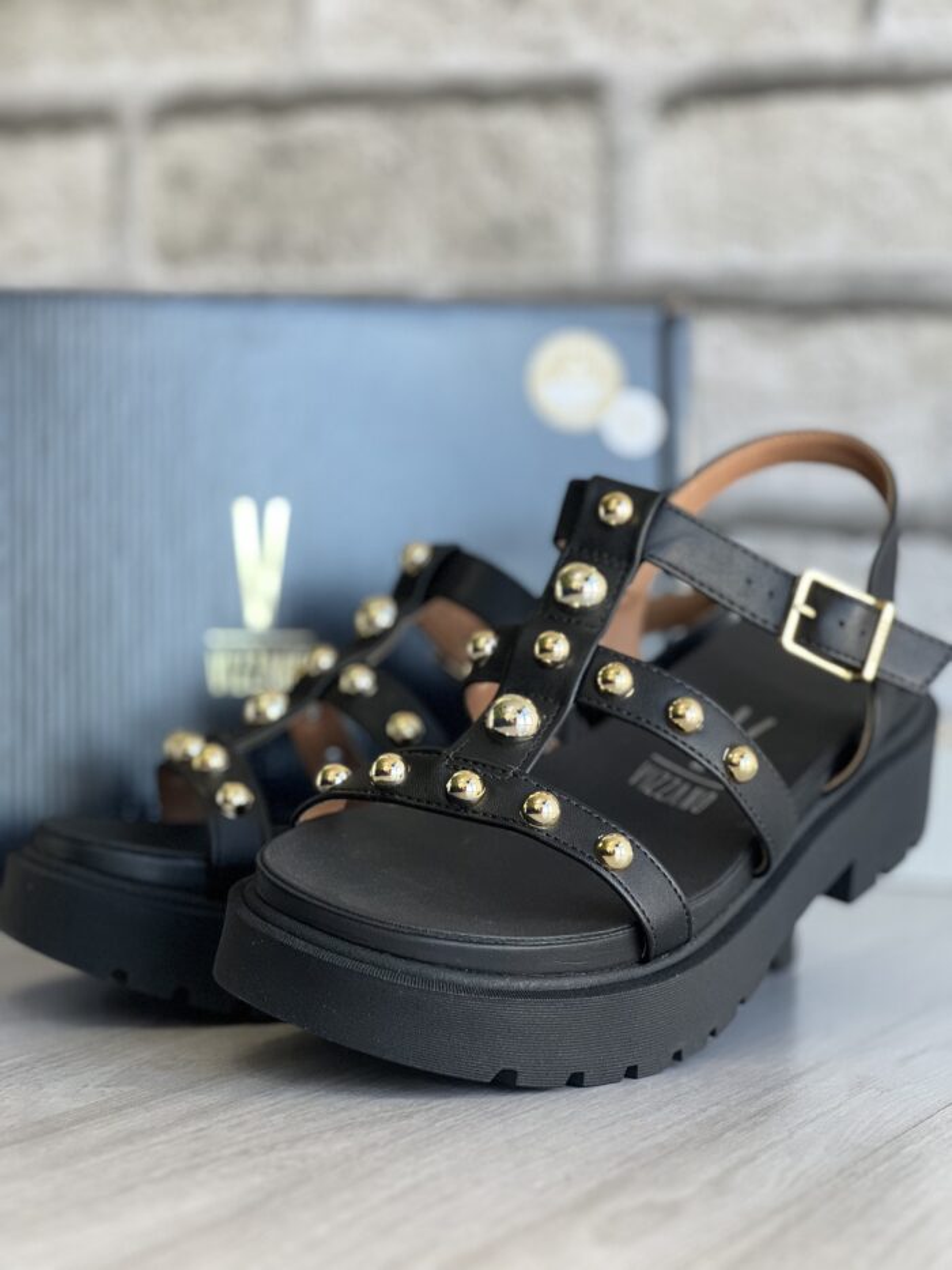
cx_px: 476
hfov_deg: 19.1
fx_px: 2823
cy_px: 635
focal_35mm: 77
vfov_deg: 25.3
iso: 200
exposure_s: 1/120
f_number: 2.8
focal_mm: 9
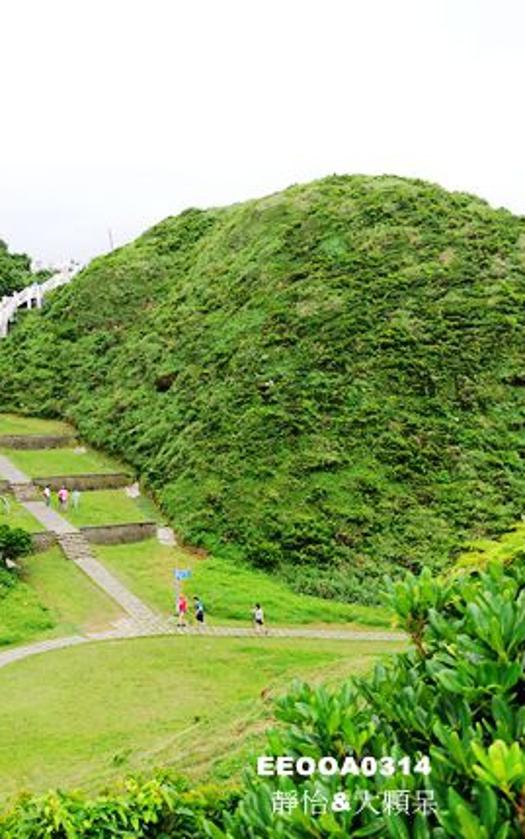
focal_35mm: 37
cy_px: 420
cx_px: 53
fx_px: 846
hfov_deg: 32.7
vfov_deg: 52.7
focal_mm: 8.8
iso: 125
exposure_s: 1/80
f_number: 2.8
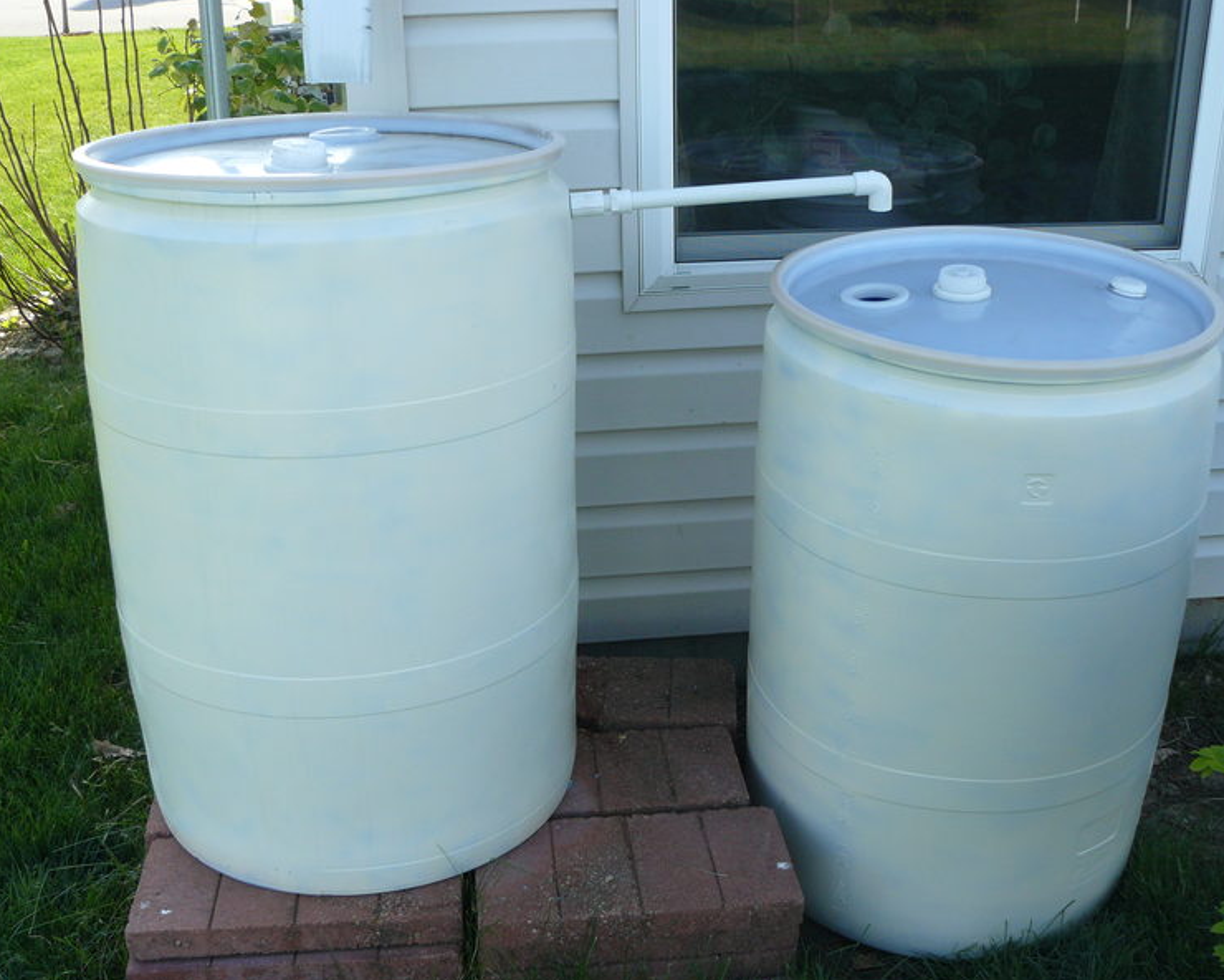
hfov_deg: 47.9
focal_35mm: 38
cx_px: 643
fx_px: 1377
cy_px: 493
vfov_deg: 39.2
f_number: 4
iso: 100
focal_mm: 6
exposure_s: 1/160
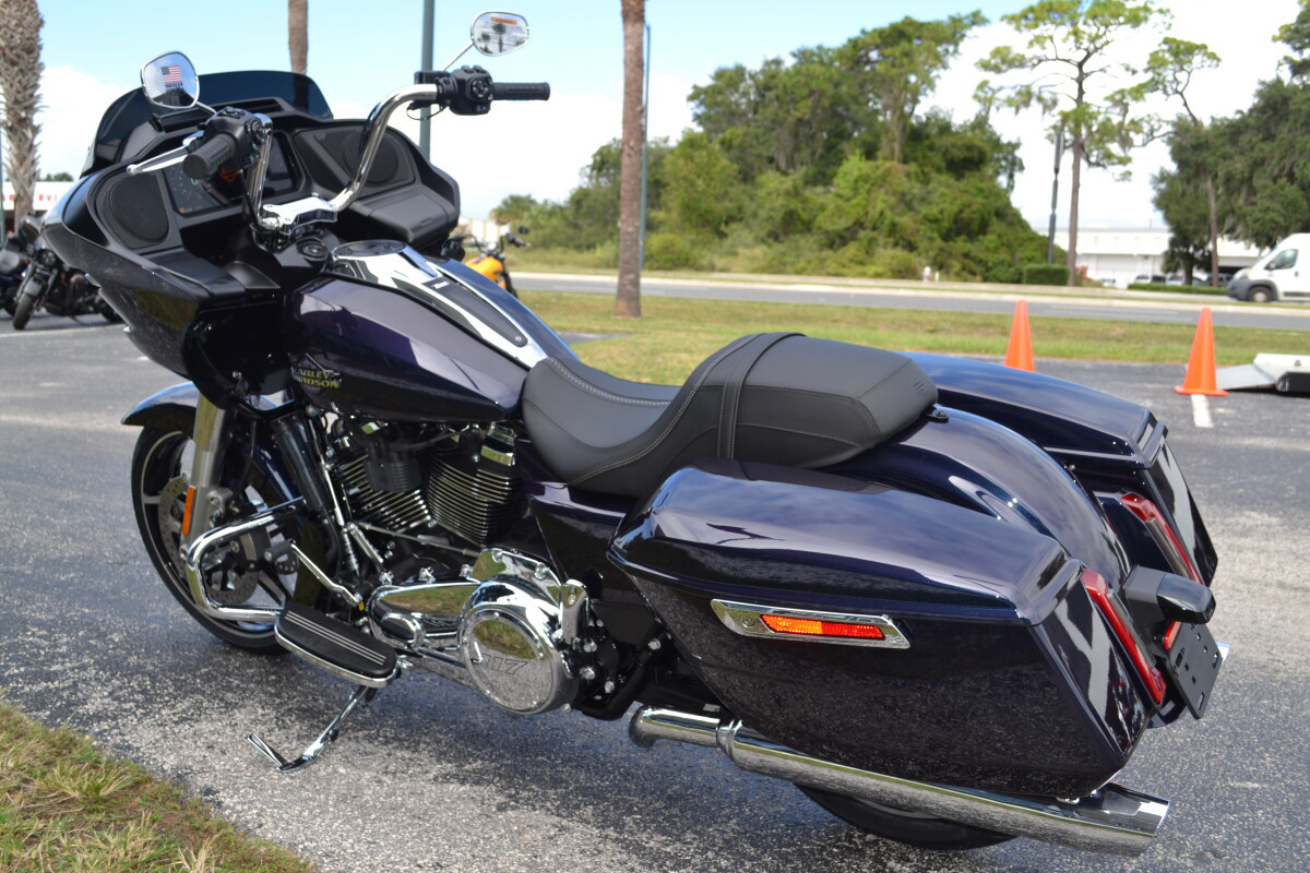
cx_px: 655
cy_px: 436
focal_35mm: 36
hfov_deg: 53.1
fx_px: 1310
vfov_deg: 36.9
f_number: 7.1
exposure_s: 1/200
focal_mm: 24
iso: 100
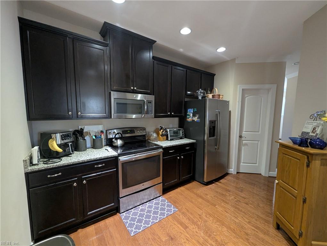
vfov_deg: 90.0
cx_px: 164
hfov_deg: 106.1
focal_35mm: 13
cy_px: 123
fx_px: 123
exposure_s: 1/24.3
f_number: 2.2
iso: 301
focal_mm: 1.95
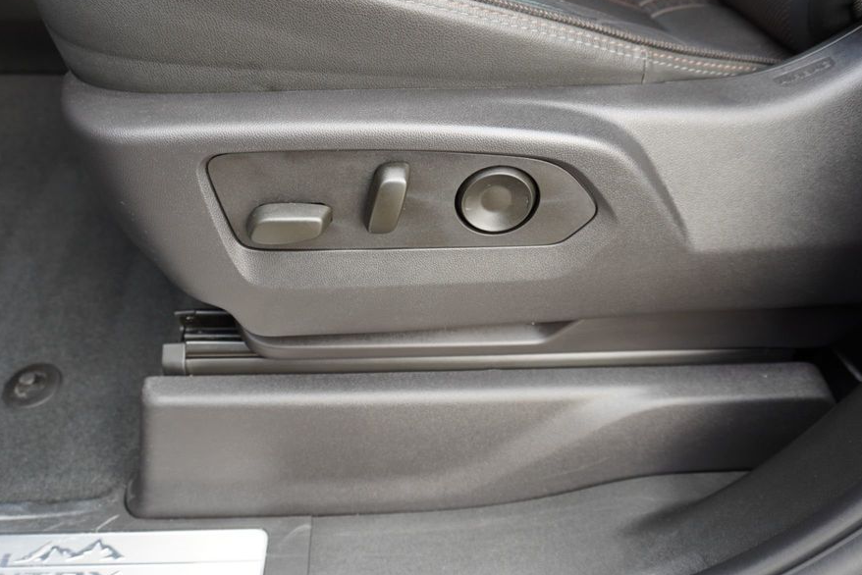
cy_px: 252
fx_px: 671
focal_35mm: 28
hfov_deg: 65.4
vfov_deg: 46.3
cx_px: 405
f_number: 4
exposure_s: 1/60
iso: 200
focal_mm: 16
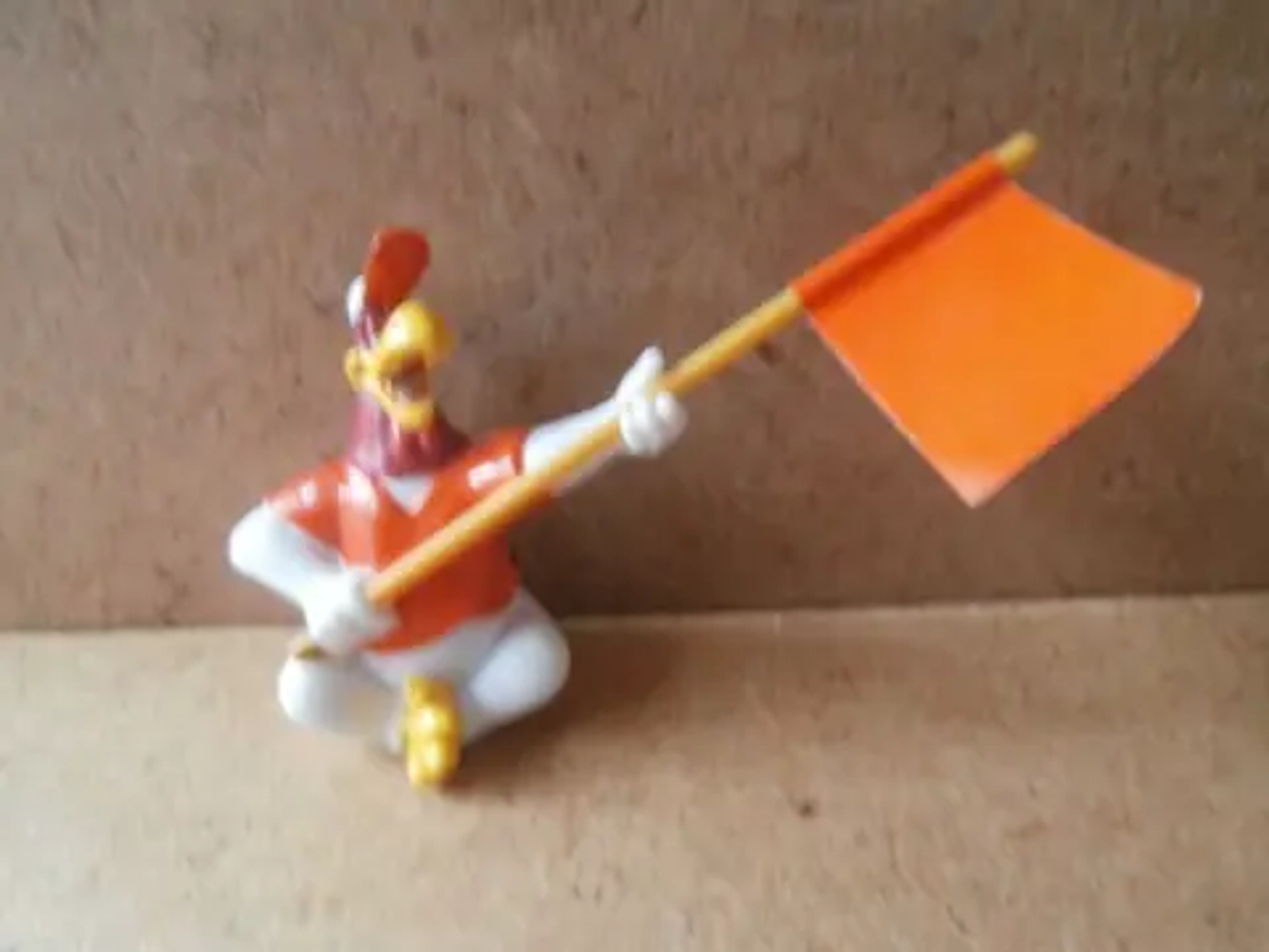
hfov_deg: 71.6
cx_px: 634
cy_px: 476
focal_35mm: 24
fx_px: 880
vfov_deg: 56.8
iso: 200
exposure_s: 1/10
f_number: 3
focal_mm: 4.2
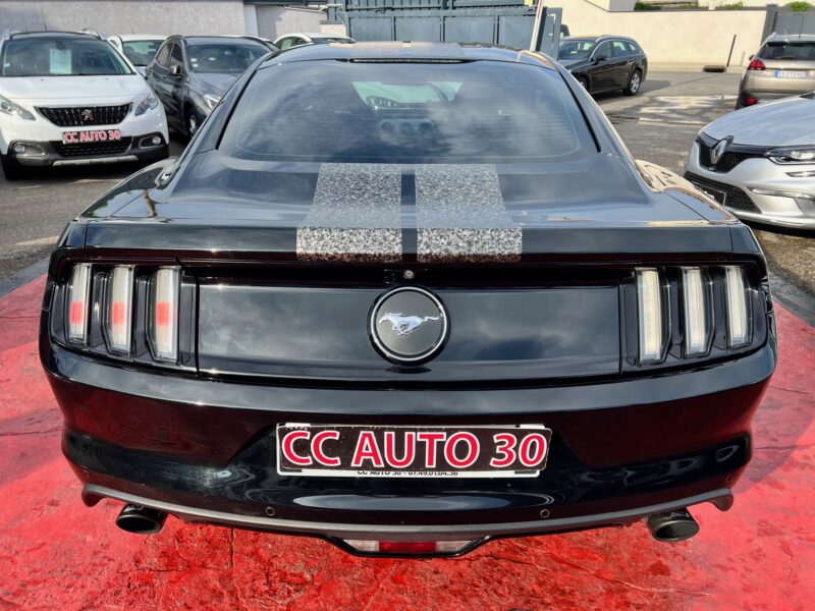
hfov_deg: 67.3
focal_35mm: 26
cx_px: 408
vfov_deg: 53.1
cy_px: 306
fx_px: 612
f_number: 1.5
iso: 50
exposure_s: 1/1100
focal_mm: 5.7
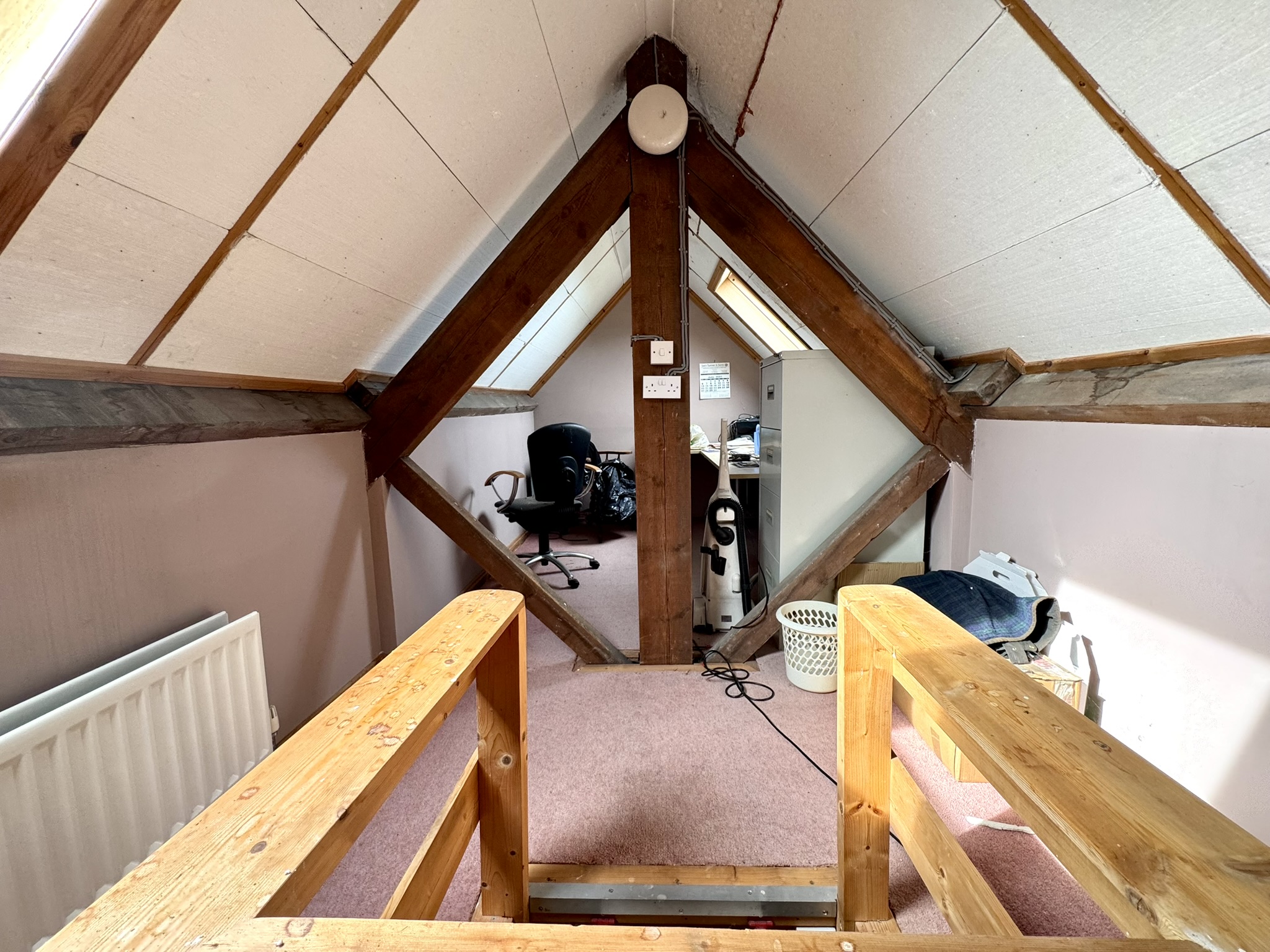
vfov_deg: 85.7
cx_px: 635
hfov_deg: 102.1
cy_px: 476
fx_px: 514
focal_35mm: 14
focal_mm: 2.22
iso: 160
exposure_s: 1/99
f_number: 2.2
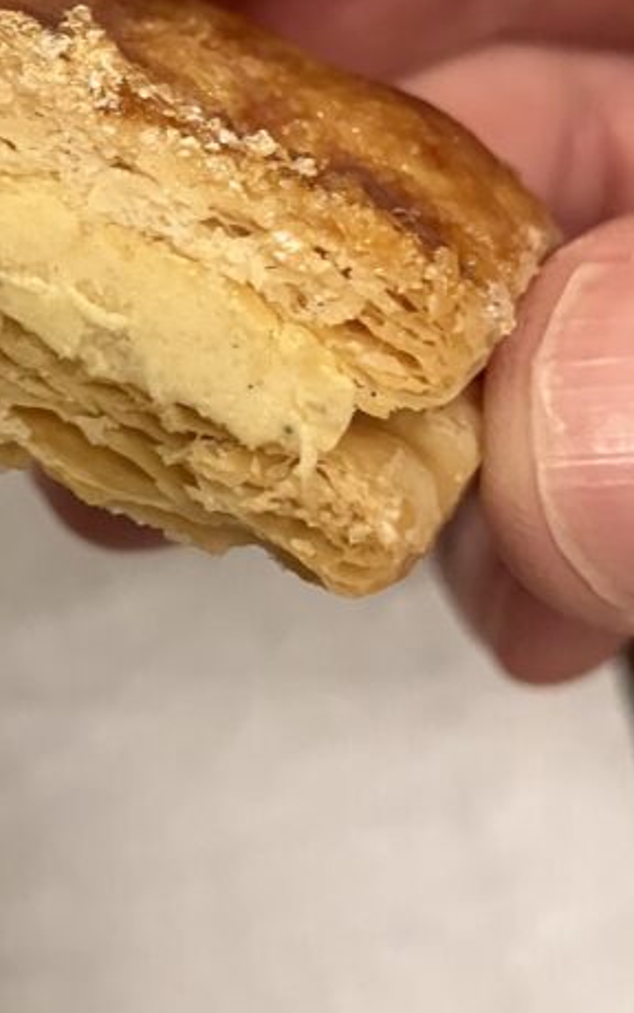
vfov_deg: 30.4
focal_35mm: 66
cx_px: 88
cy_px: 225
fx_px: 1822
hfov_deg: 19.4
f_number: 1.8
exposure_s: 1/60
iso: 250
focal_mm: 3.99
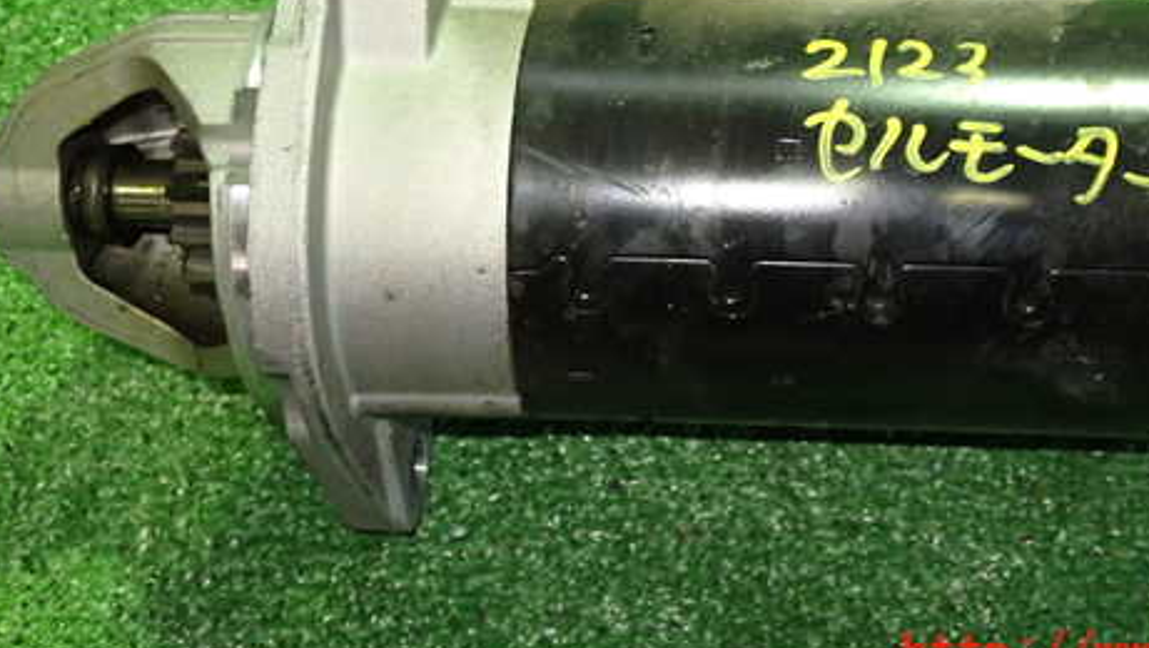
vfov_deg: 23.2
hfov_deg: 40.3
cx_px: 718
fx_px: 1555
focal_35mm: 51
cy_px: 127
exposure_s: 1/40
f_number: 2.5
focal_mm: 6.37
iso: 640
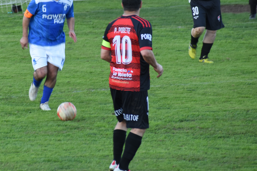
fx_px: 4369
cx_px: 53
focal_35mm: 612
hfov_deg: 3.4
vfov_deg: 2.2
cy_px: 50
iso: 400
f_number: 8
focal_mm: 240
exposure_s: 1/80
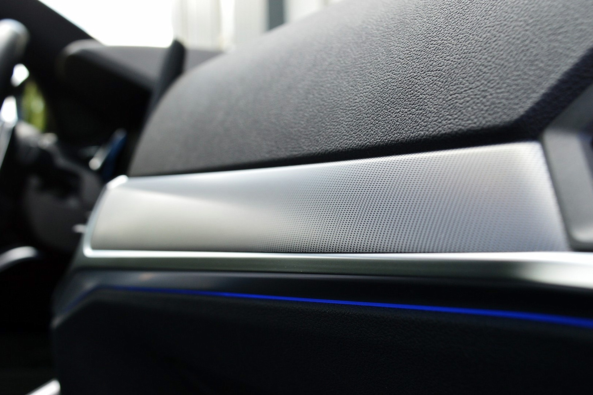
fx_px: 766
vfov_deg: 28.9
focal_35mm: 46
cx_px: 296
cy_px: 198
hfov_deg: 42.3
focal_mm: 31
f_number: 9
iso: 400
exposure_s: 1/125
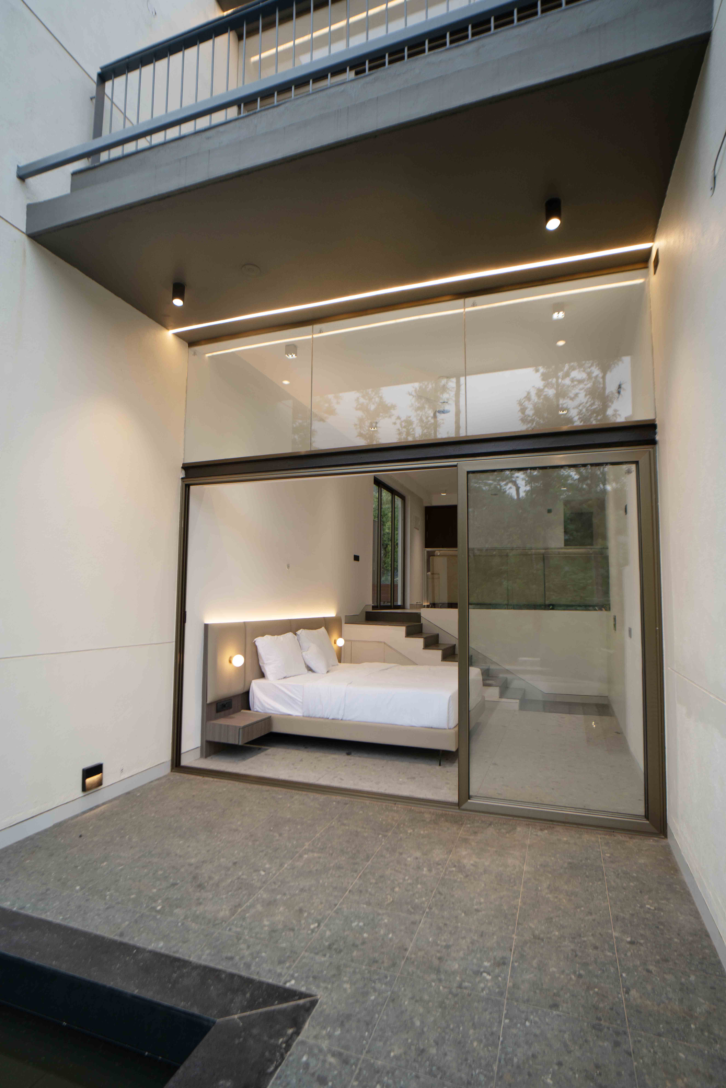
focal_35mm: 18
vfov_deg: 90.0
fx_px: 544
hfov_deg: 67.4
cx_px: 363
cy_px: 544
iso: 200
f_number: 3.5
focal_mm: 18
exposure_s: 1/125
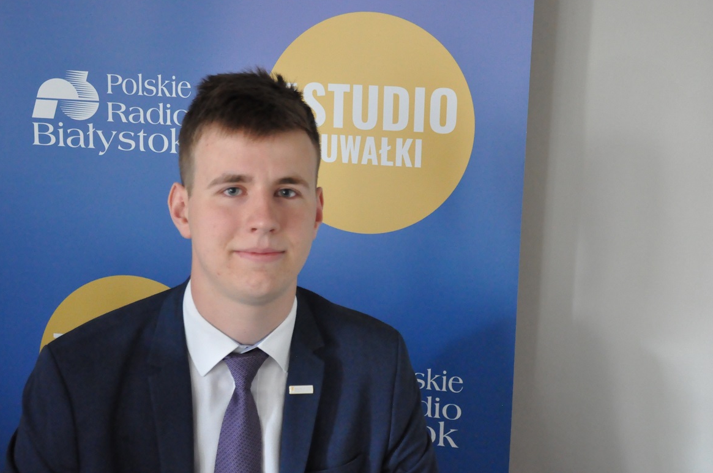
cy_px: 250
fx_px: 1226
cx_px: 363
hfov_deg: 32.4
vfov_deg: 21.8
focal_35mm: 62
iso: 3200
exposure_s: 1/40
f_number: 4.2
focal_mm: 34
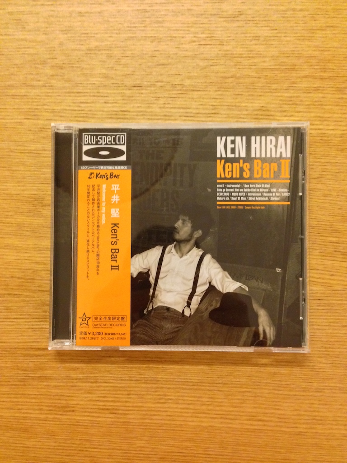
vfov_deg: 55.4
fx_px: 441
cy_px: 232
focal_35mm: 33
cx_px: 174
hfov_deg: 42.9
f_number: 2.4
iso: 500
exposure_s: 1/15
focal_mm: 4.12
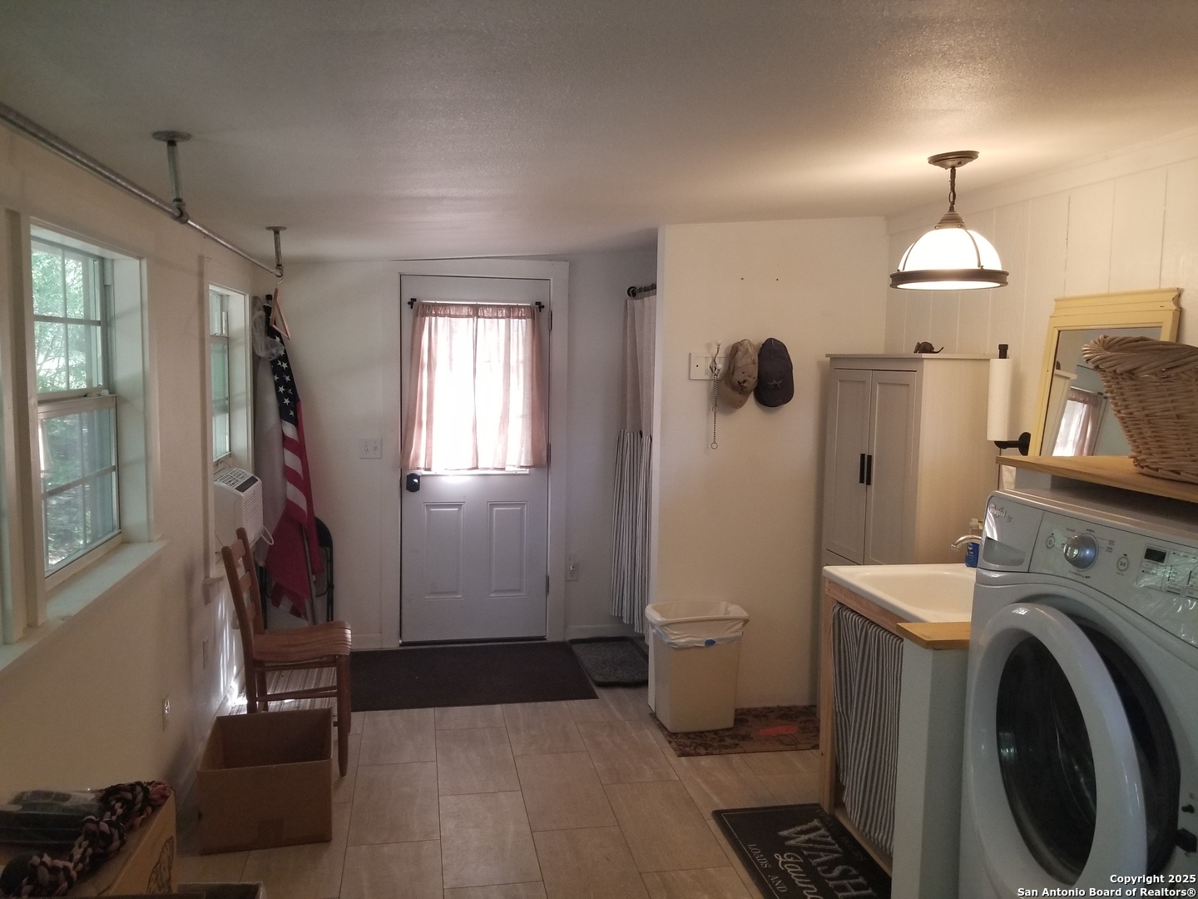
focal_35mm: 26
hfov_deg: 67.3
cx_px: 599
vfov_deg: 53.1
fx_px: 900
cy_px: 450
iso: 160
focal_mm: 4.25
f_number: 1.7
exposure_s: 1/60
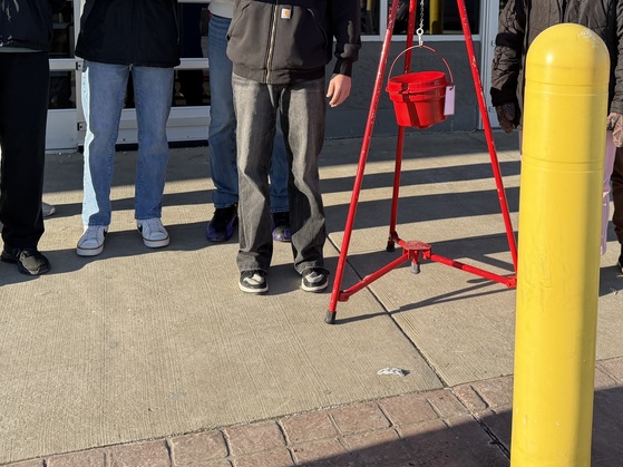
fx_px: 792
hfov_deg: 42.6
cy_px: 66
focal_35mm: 44
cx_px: 392
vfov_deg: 31.6
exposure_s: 1/1653
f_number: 1.78
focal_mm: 6.76
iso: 100
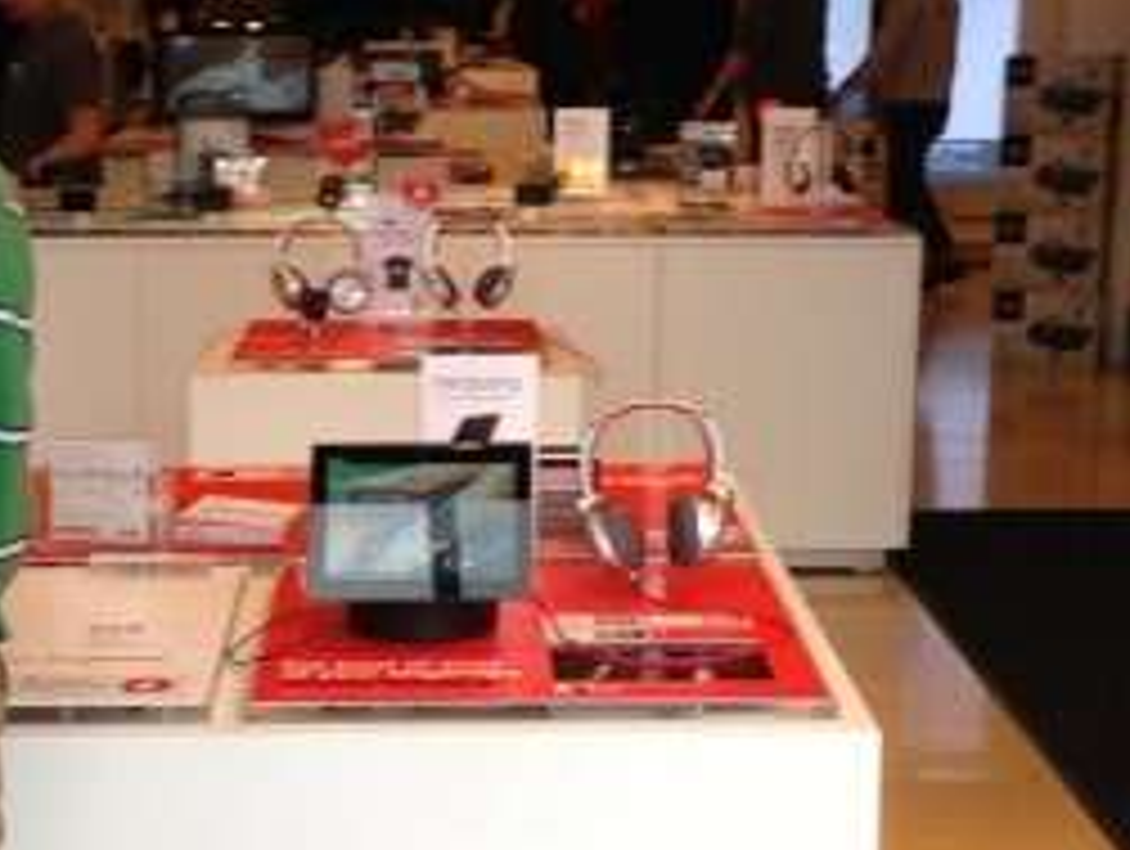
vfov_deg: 17.6
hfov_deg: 23.2
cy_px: 351
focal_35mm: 84
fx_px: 2746
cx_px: 414
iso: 80
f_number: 2.4
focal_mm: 4.13
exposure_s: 1/120
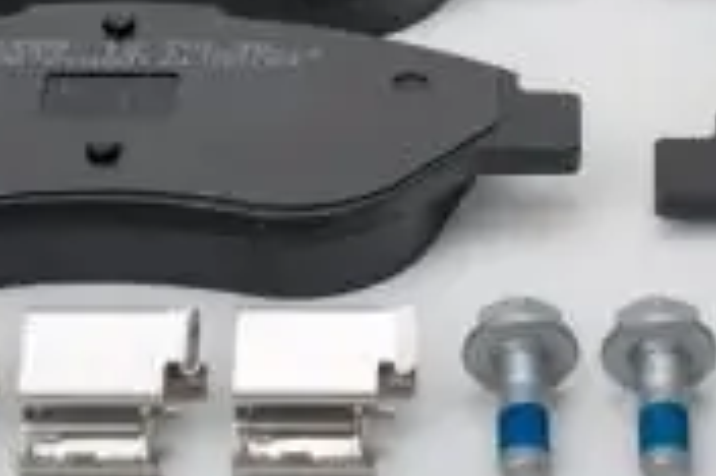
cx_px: 671
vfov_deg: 5.7
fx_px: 4749
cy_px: -248
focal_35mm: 239
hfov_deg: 8.6
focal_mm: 70
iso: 64
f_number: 11
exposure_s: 1/200
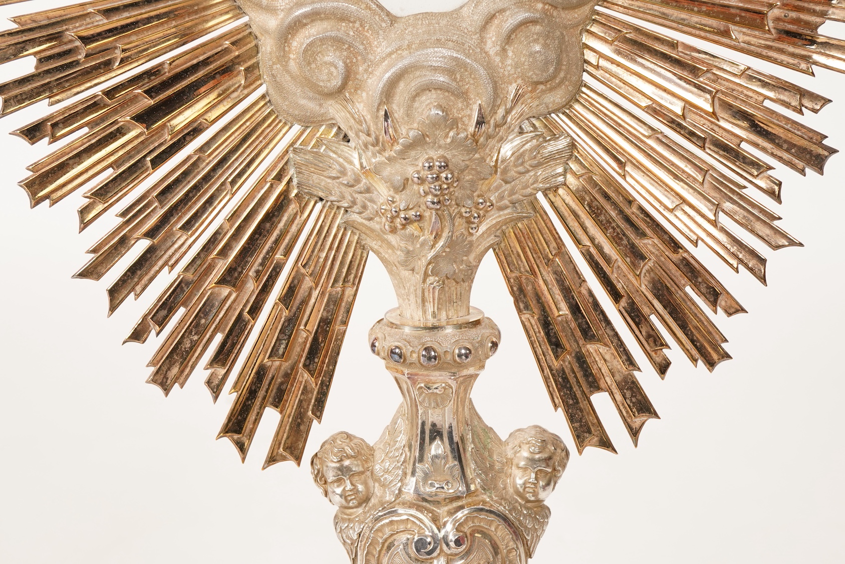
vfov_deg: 29.9
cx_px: 422
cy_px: 282
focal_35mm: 45
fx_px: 1056
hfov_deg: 43.6
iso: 500
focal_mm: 30
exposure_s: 1/125
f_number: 14
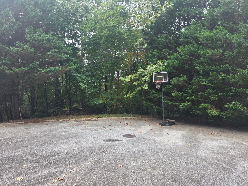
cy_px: 93
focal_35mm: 23
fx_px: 165
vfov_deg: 58.9
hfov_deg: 73.9
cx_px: 124
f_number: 1.7
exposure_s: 1/180
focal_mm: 6.3
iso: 40
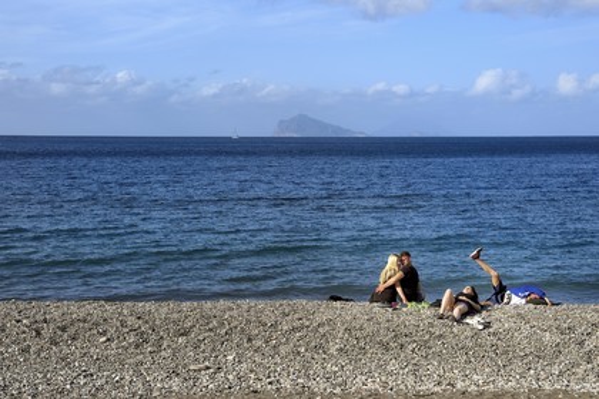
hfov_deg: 32.4
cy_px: 200
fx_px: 1032
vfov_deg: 21.9
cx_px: 300
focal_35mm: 62
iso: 200
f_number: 13
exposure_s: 1/320
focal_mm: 62
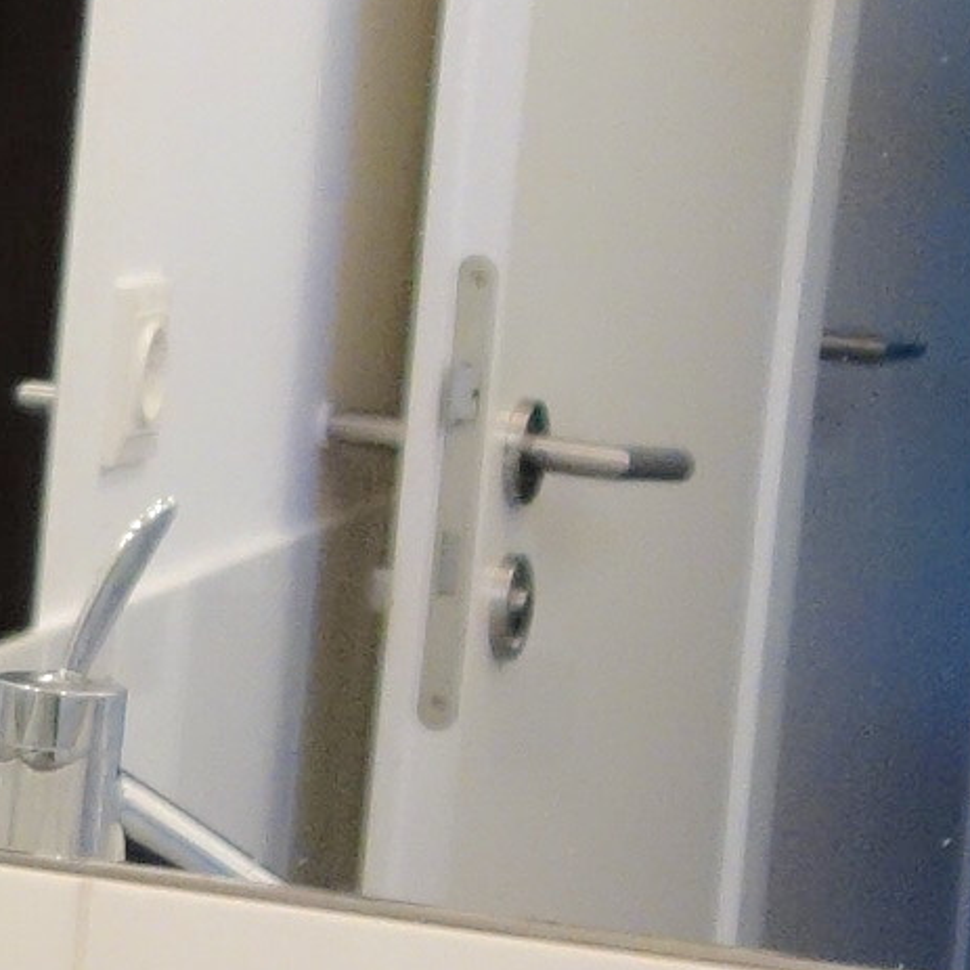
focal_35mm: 200
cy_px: 907
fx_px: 6341
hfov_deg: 8.5
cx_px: -511
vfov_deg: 8.7
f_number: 1.8
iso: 400
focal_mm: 10.4
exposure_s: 1/250
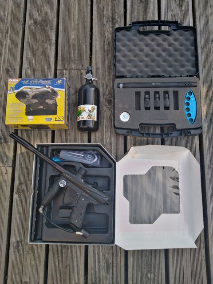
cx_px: 106
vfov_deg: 67.3
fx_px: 213
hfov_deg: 53.1
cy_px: 142
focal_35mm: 26
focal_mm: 3.59
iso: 100
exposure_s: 1/208
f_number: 1.8
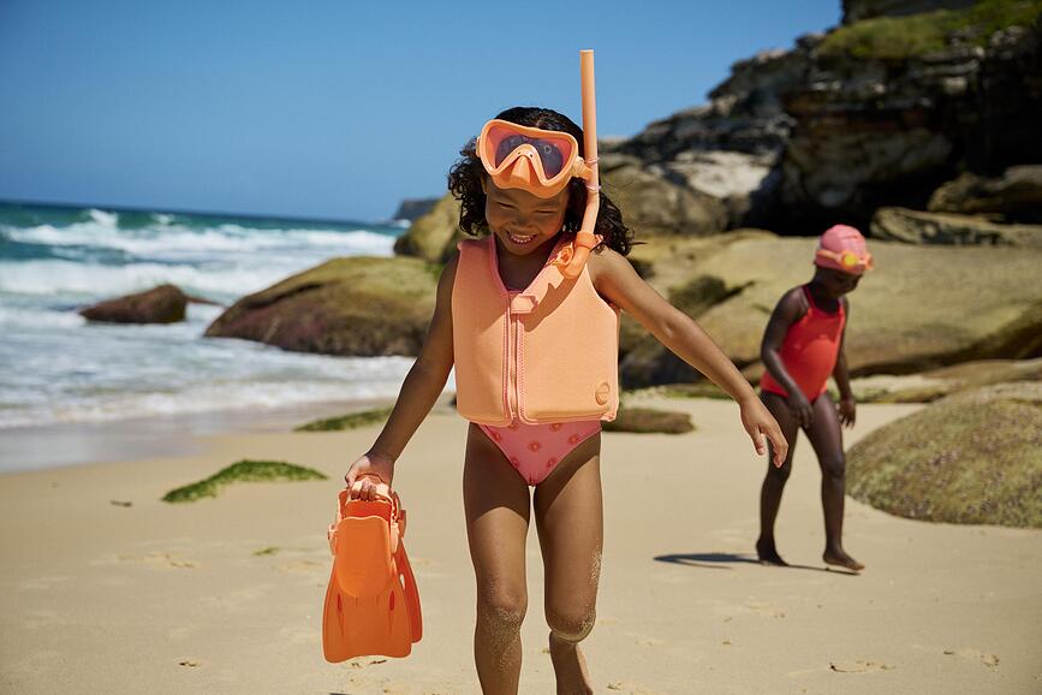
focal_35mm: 52
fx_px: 1505
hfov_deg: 38.2
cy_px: 348
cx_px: 521
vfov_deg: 26.0
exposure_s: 1/8000
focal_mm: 52
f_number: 4
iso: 320
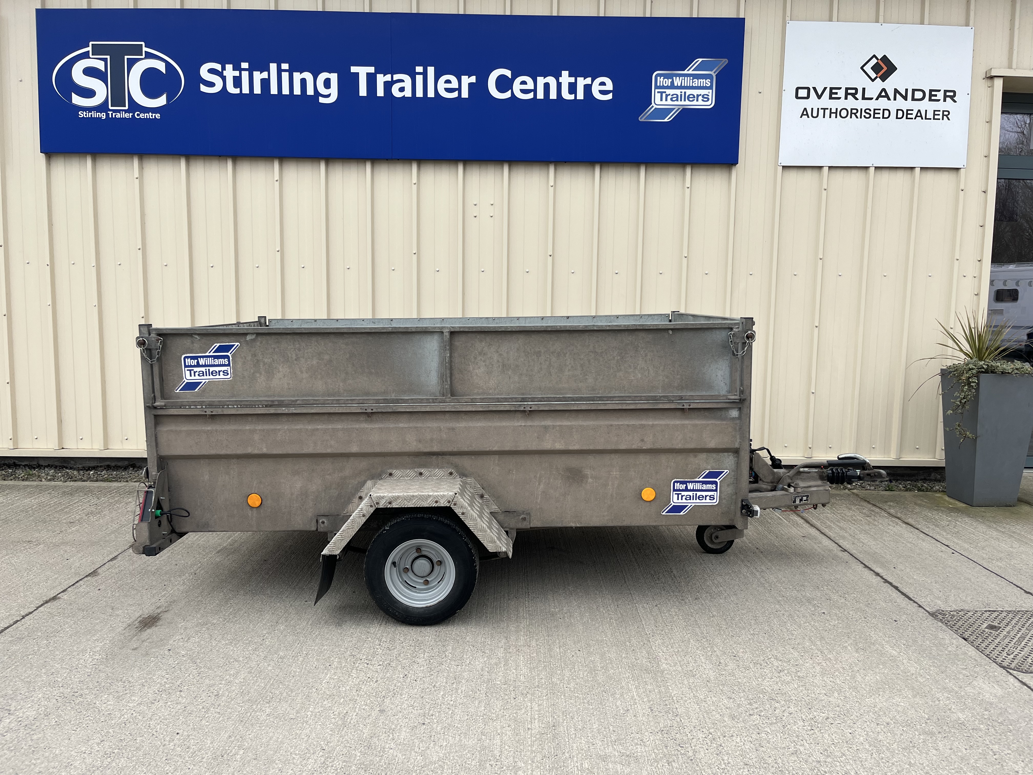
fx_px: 776
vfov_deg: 53.1
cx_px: 516
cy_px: 388
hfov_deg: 67.3
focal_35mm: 26
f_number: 1.6
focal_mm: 5.1
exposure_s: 1/1890
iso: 50
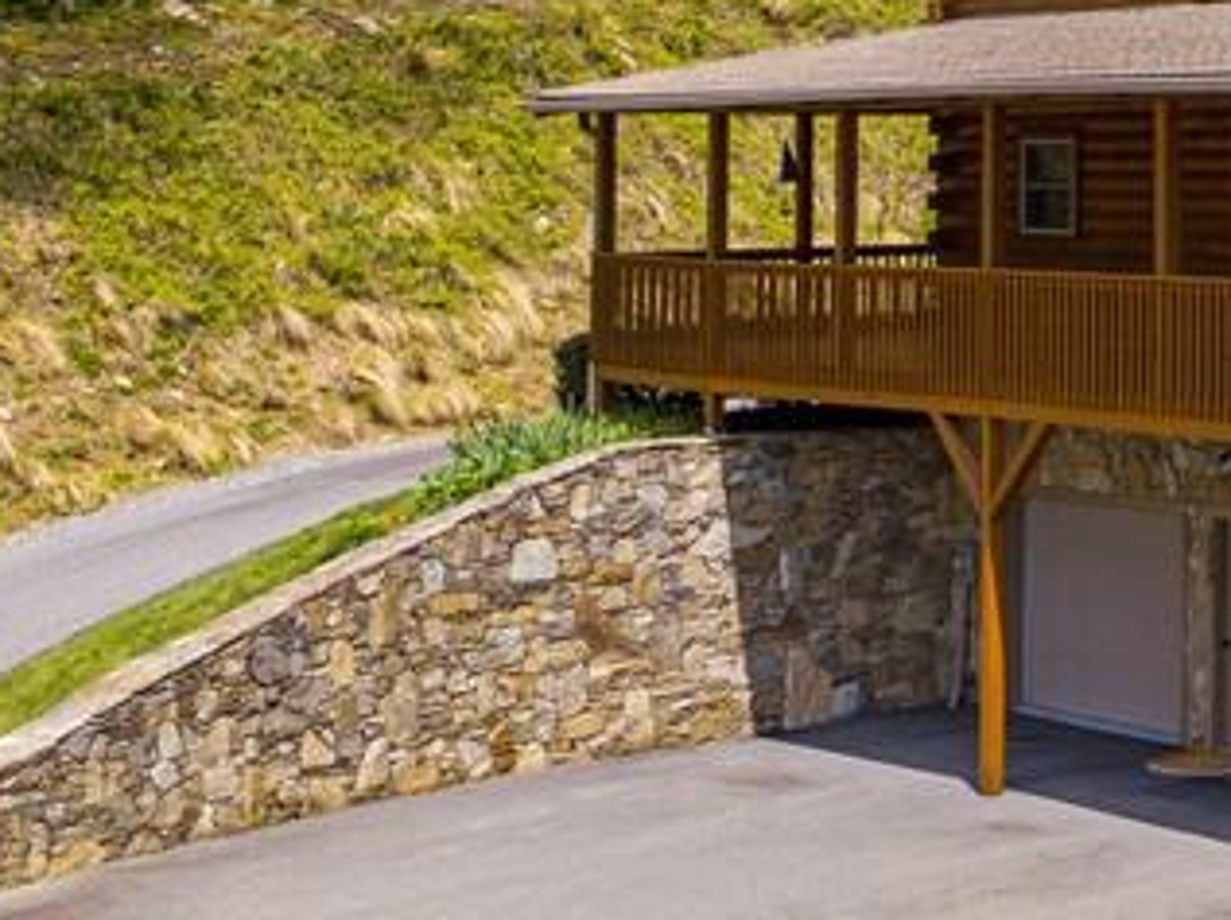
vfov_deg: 17.2
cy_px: 49
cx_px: 1876
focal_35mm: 84
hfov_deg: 20.0
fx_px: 2984
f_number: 2.2
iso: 100
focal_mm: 4.7
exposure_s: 1/1250
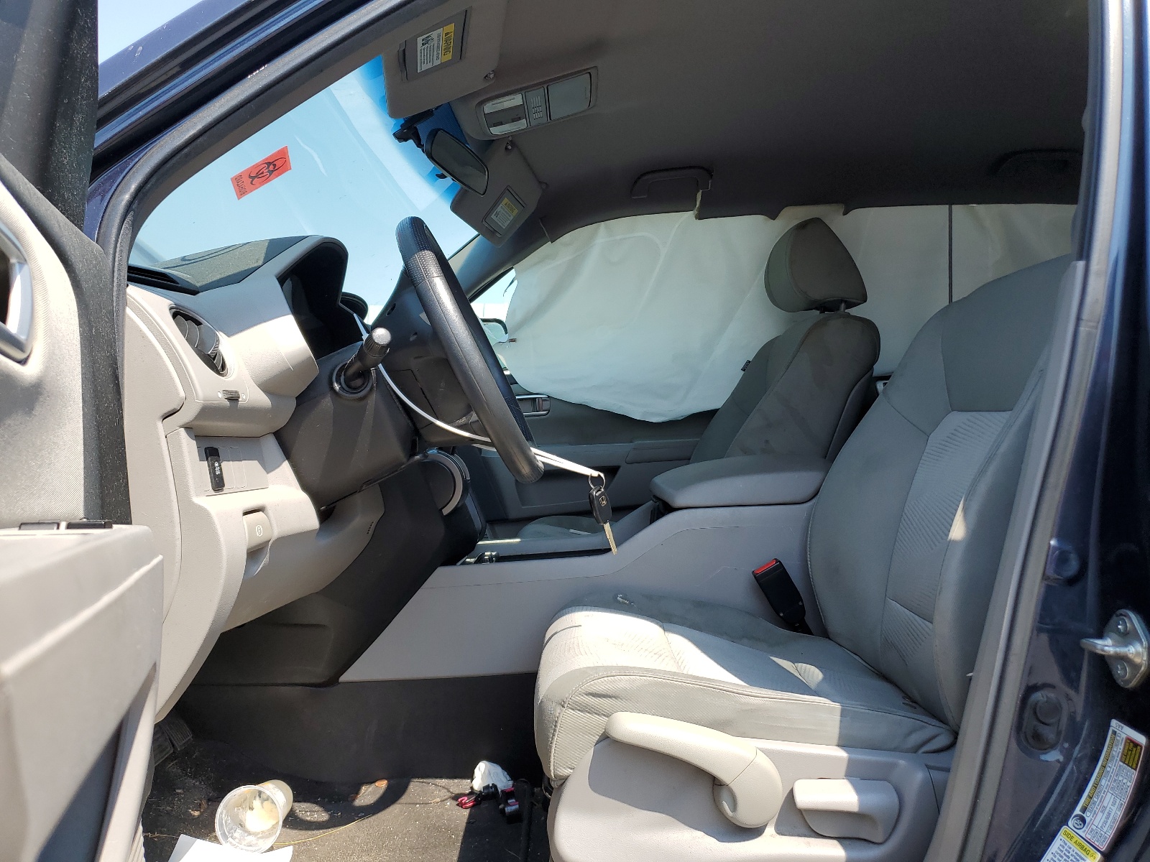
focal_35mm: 26
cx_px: 575
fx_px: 864
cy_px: 431
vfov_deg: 53.1
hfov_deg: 67.3
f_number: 1.5
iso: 50
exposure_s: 1/1111
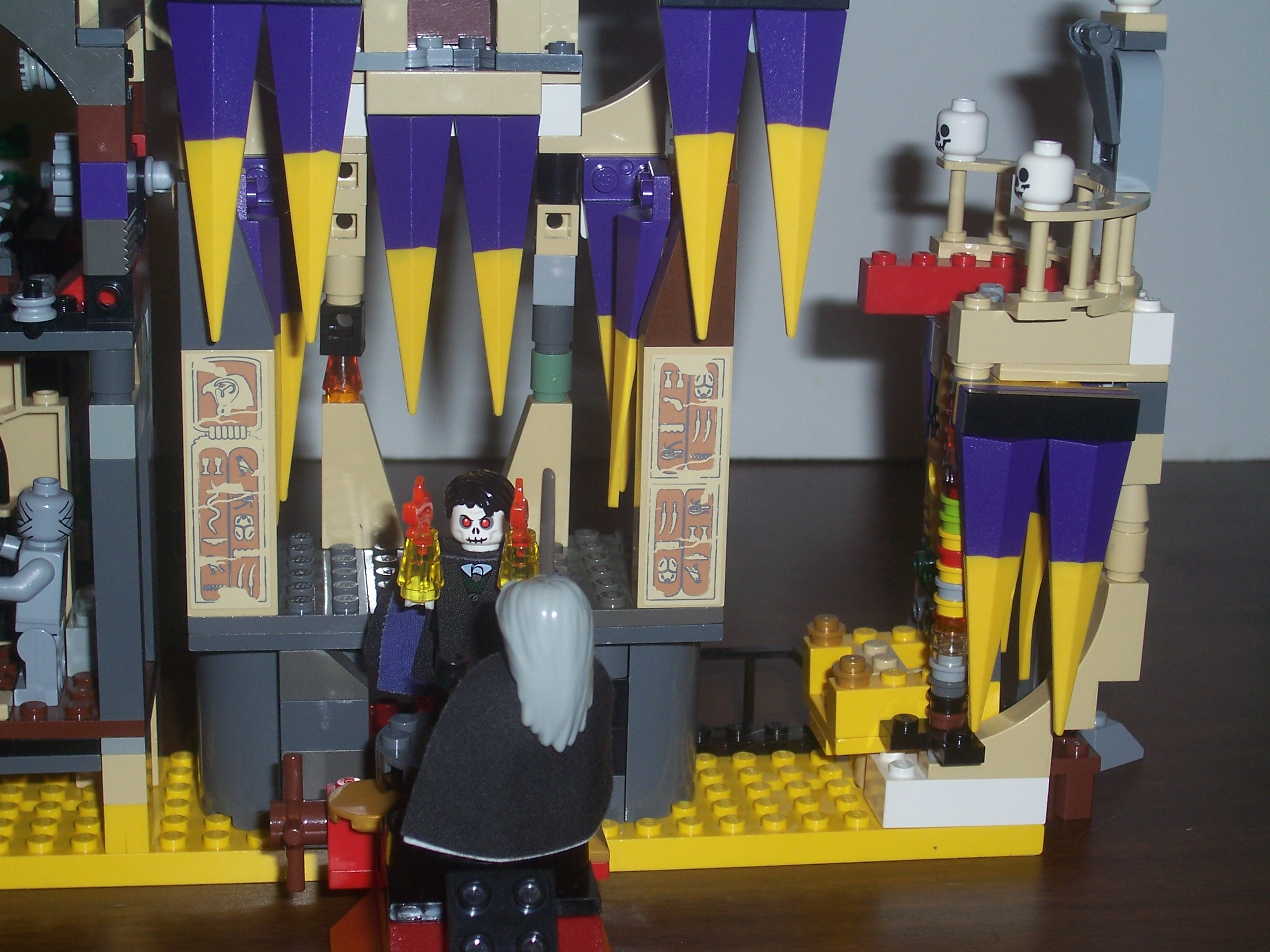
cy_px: 476
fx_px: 2421
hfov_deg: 29.4
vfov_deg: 22.3
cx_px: 635
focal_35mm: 66
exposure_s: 1/90
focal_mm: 10.8
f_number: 4
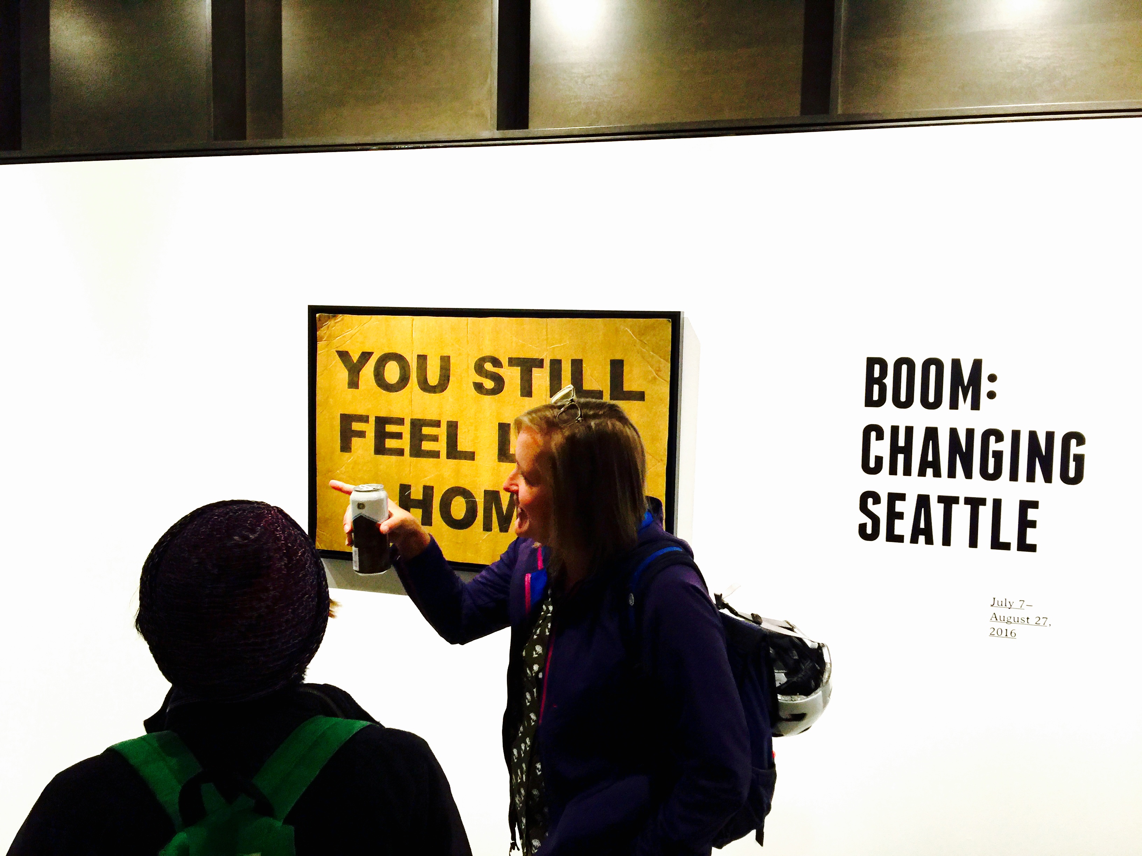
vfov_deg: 48.2
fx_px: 957
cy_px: 428
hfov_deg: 61.7
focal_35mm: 29
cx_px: 571
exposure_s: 1/15
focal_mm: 4.15
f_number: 2.2
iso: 50
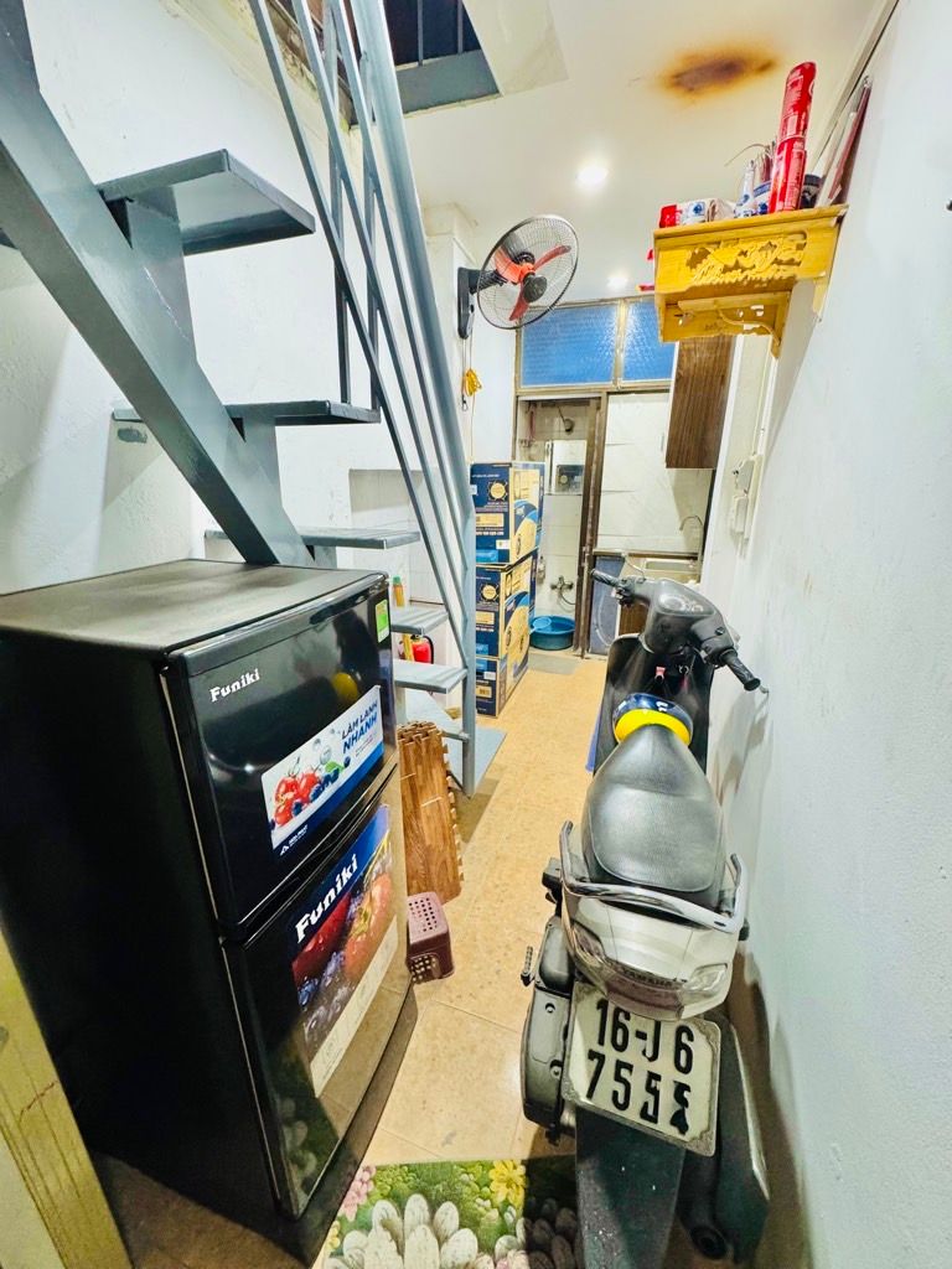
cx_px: 476
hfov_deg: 85.7
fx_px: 513
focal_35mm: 14
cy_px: 634
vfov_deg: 102.1
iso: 400
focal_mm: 2.22
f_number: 2.2
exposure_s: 1/50
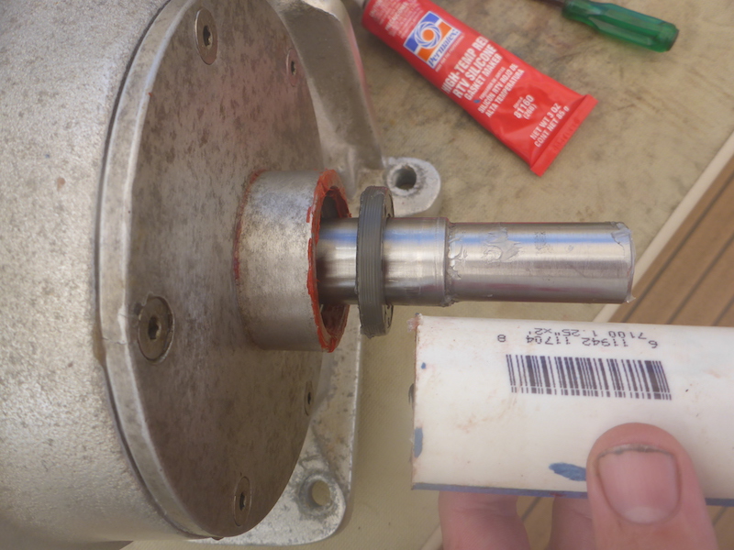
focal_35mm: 28
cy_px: 275
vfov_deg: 49.7
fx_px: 594
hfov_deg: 63.4
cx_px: 367
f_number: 3.3
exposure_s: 1/320
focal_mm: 4.9
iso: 100
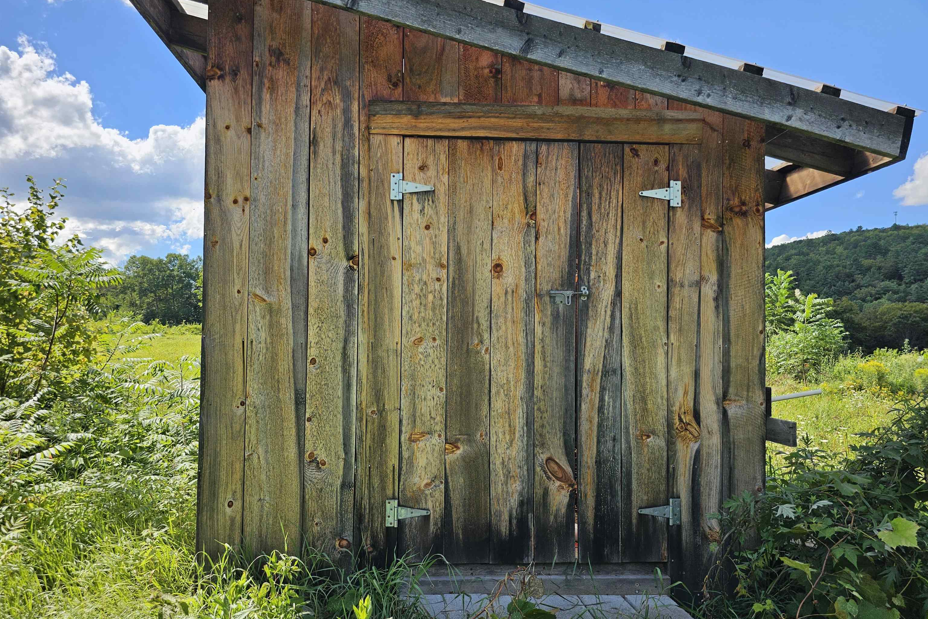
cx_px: 465
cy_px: 328
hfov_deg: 73.7
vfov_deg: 53.1
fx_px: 619
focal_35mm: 24
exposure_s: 1/453
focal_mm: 6.3
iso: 10
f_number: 1.7
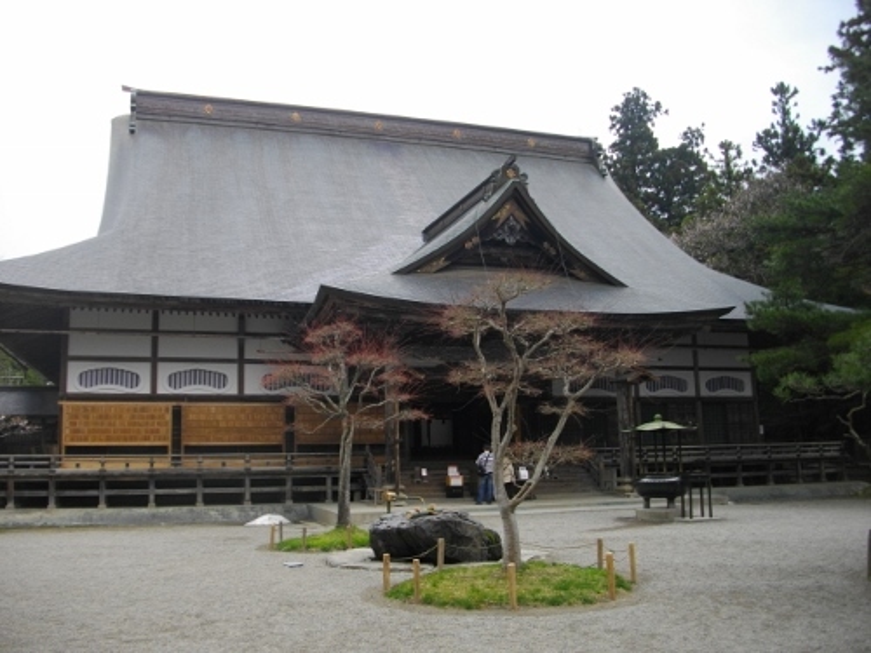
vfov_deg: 44.2
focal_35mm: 32
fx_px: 805
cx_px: 436
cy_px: 326
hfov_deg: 56.8
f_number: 2.9
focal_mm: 5.7
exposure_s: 1/200
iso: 100
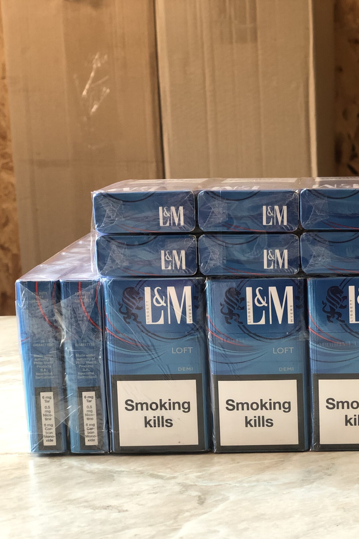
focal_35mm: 73
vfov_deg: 27.7
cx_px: 352
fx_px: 1092
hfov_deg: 18.2
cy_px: 272
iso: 100
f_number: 2.4
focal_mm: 6
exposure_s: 1/40
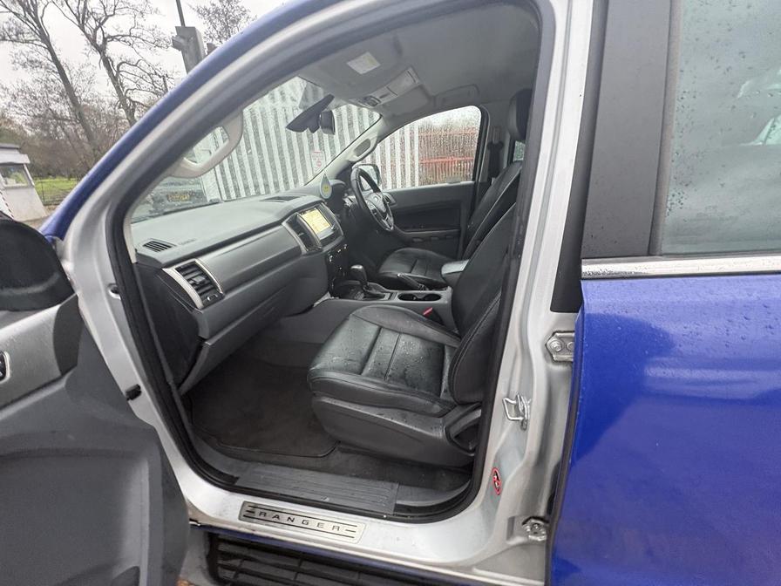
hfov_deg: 102.1
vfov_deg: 85.7
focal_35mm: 14
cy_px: 293
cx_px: 390
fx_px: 316
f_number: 2.2
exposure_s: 1/60
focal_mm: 2.22
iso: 500
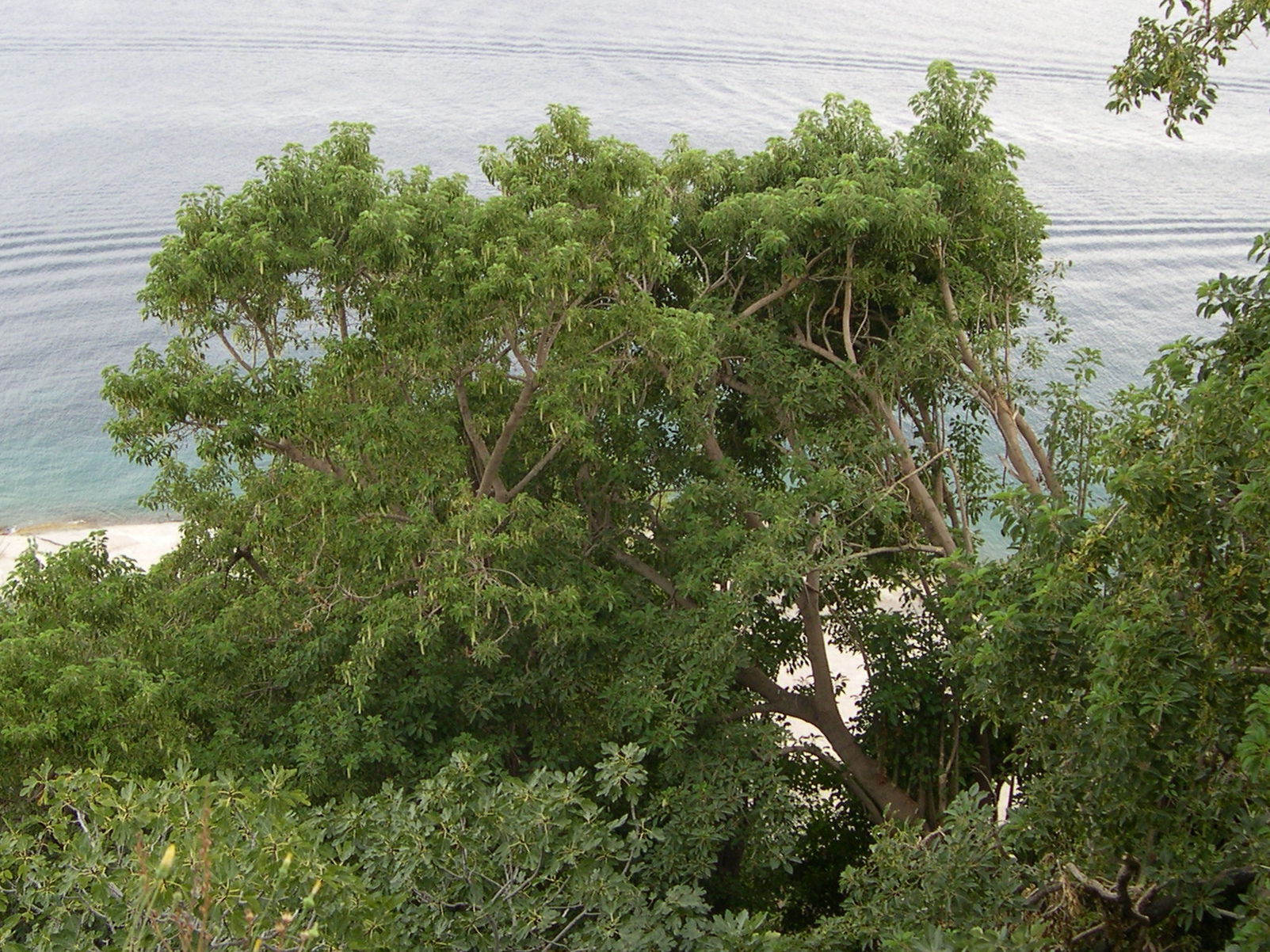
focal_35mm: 38
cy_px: 476
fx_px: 1394
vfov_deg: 37.7
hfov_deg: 49.0
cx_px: 635
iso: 100
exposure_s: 1/157
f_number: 2.8
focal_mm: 8
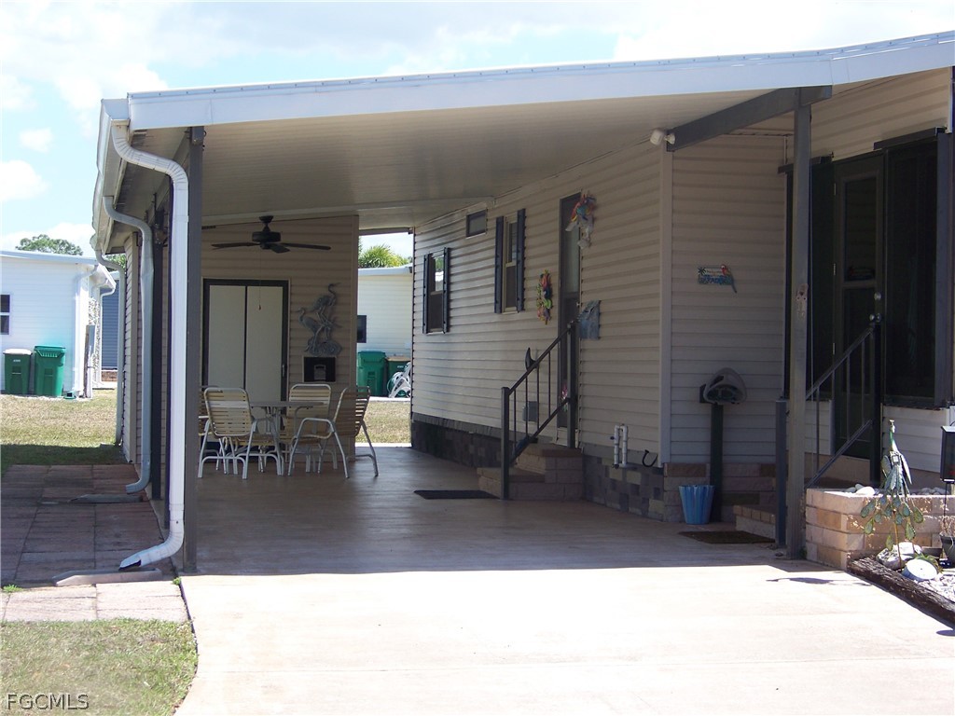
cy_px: 358
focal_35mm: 78
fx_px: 2152
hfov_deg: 25.0
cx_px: 478
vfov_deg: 18.9
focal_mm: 13.2
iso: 64
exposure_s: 1/400
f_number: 3.2
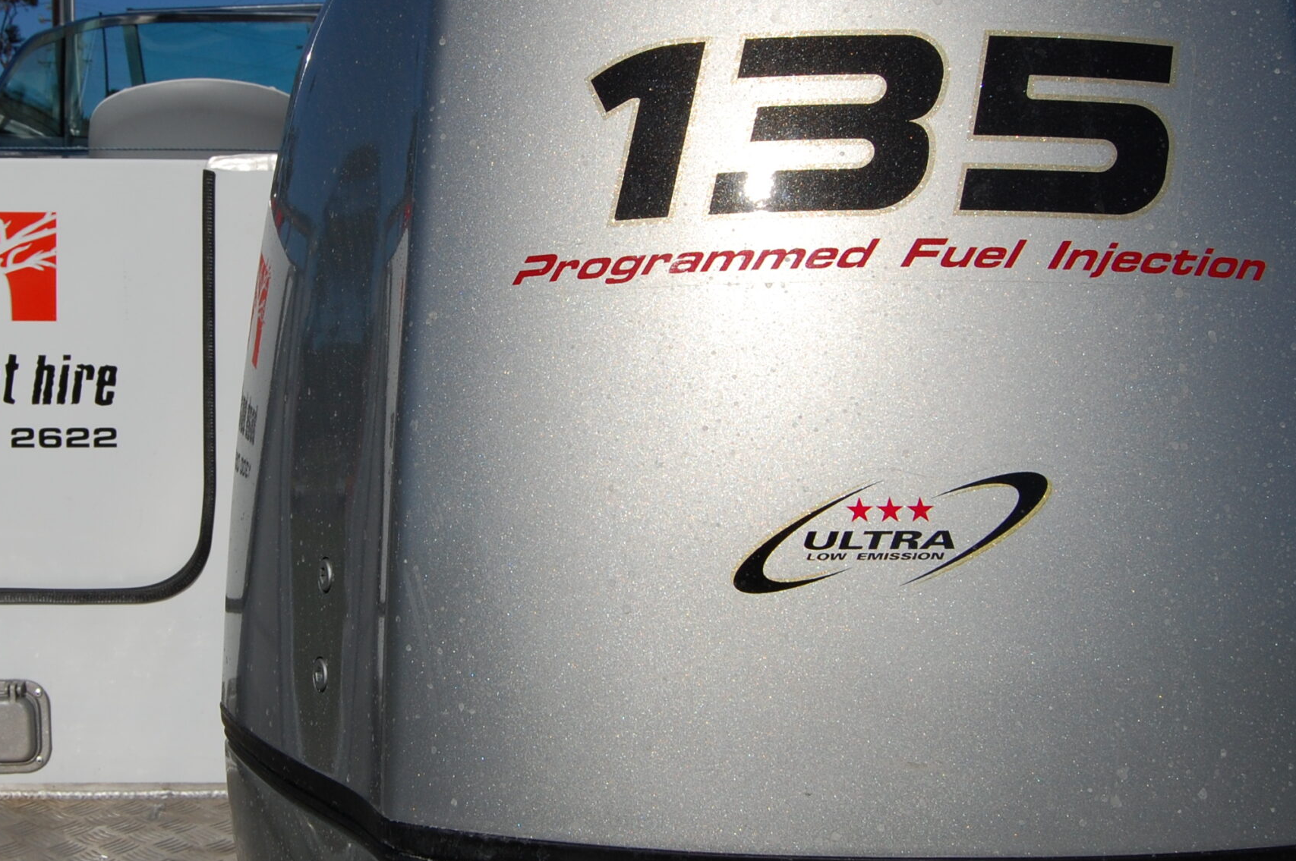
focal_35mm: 45
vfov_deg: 29.8
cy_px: 358
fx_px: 1619
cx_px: 463
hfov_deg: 43.2
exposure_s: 1/640
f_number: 13
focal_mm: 20
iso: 200
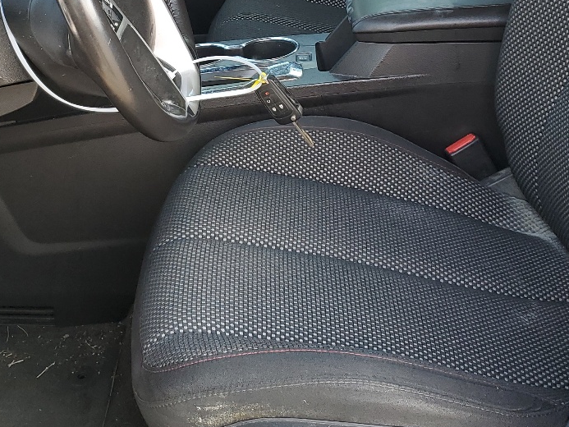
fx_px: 986
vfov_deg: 23.8
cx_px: 211
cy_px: 48
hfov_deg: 32.0
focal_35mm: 60
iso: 50
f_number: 1.5
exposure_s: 1/167
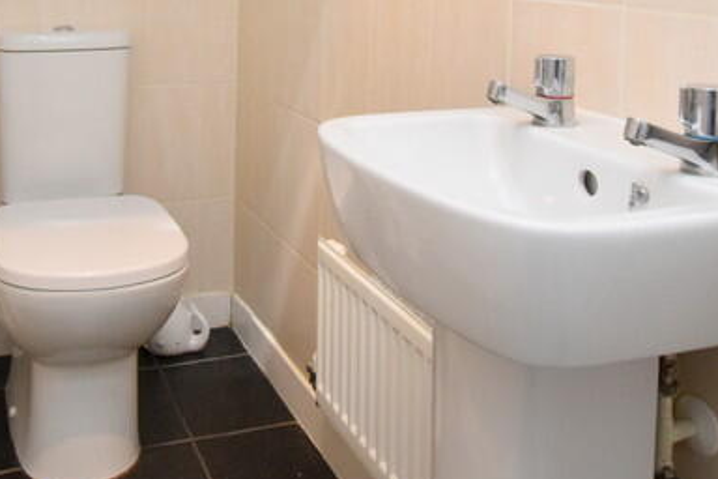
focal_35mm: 40
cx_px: 258
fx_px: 798
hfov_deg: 47.9
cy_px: -22
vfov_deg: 30.5
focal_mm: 10
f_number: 4.5
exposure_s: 1/125
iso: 1000
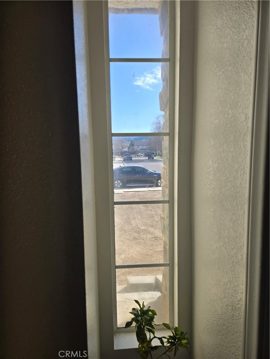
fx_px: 239
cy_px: 180
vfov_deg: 73.9
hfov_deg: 58.9
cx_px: 135
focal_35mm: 23
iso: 25
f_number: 1.8
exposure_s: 1/1024
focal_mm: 5.4
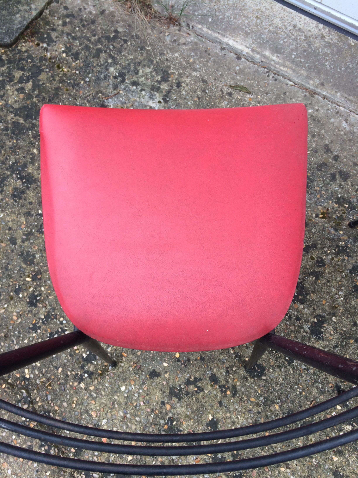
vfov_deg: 61.7
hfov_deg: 48.2
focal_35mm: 29
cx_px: 179
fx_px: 400
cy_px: 239
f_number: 2.2
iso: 32
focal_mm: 4.15
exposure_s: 1/326
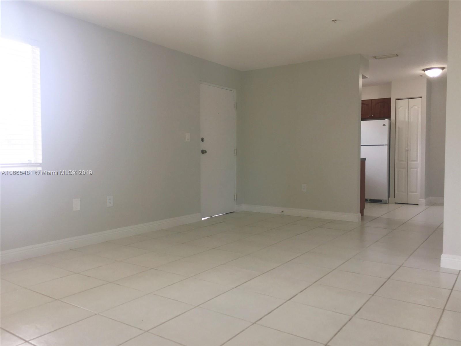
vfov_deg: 48.2
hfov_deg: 61.7
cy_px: 173
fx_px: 386
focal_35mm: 29
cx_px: 230
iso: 25
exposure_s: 1/40
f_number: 2.2
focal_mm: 4.15
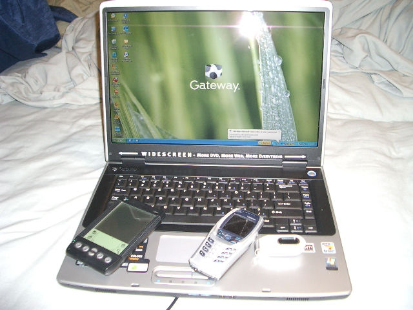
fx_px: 418
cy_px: 155
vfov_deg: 40.7
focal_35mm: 35
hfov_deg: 52.6
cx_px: 206
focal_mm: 5.8
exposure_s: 1/40
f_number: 2.6
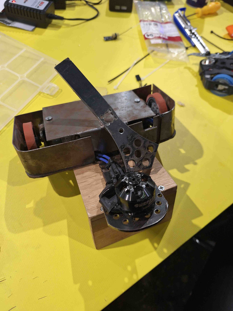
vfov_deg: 73.9
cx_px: 116
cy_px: 156
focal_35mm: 23
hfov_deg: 58.9
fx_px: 206
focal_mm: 5.54
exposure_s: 1/40
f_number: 1.8
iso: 200
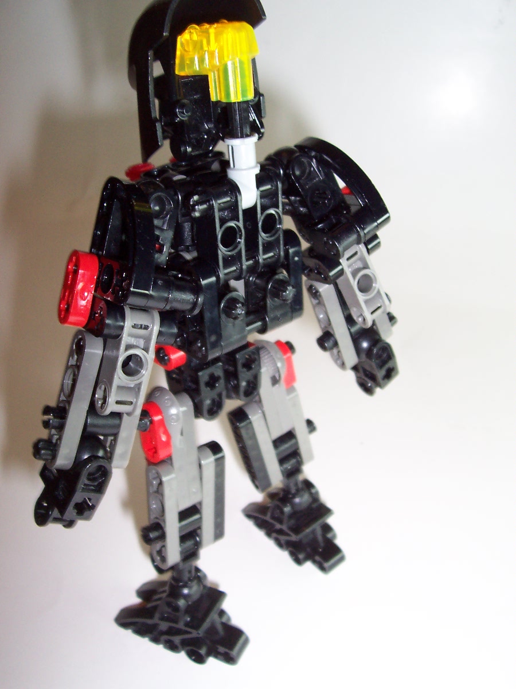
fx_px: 735
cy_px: 344
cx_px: 258
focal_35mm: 37
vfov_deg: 50.1
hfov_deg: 38.7
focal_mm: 5.6
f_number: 2.8
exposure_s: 1/60
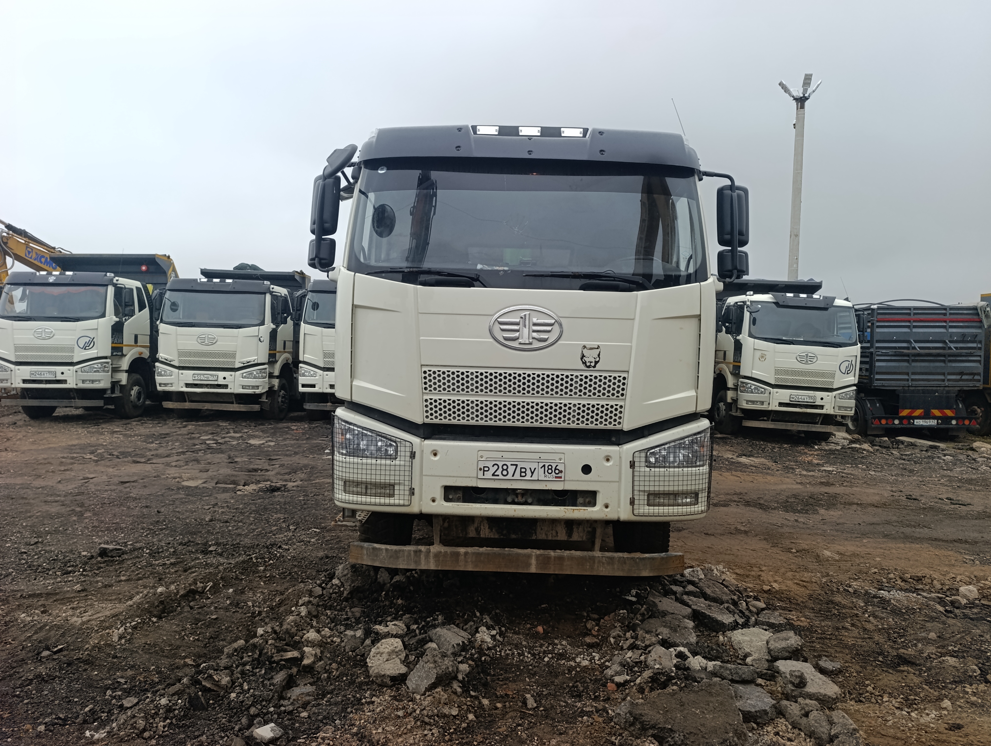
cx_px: 496
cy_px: 373
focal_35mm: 23
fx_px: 659
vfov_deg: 59.0
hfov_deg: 73.8
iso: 80
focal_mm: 6.14
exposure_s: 1/100
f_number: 1.6
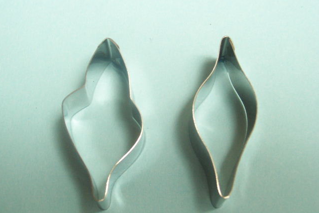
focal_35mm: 66
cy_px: 114
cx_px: 159
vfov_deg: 20.6
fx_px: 585
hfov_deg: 30.5
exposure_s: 1/45
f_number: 3.4
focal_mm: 10.1
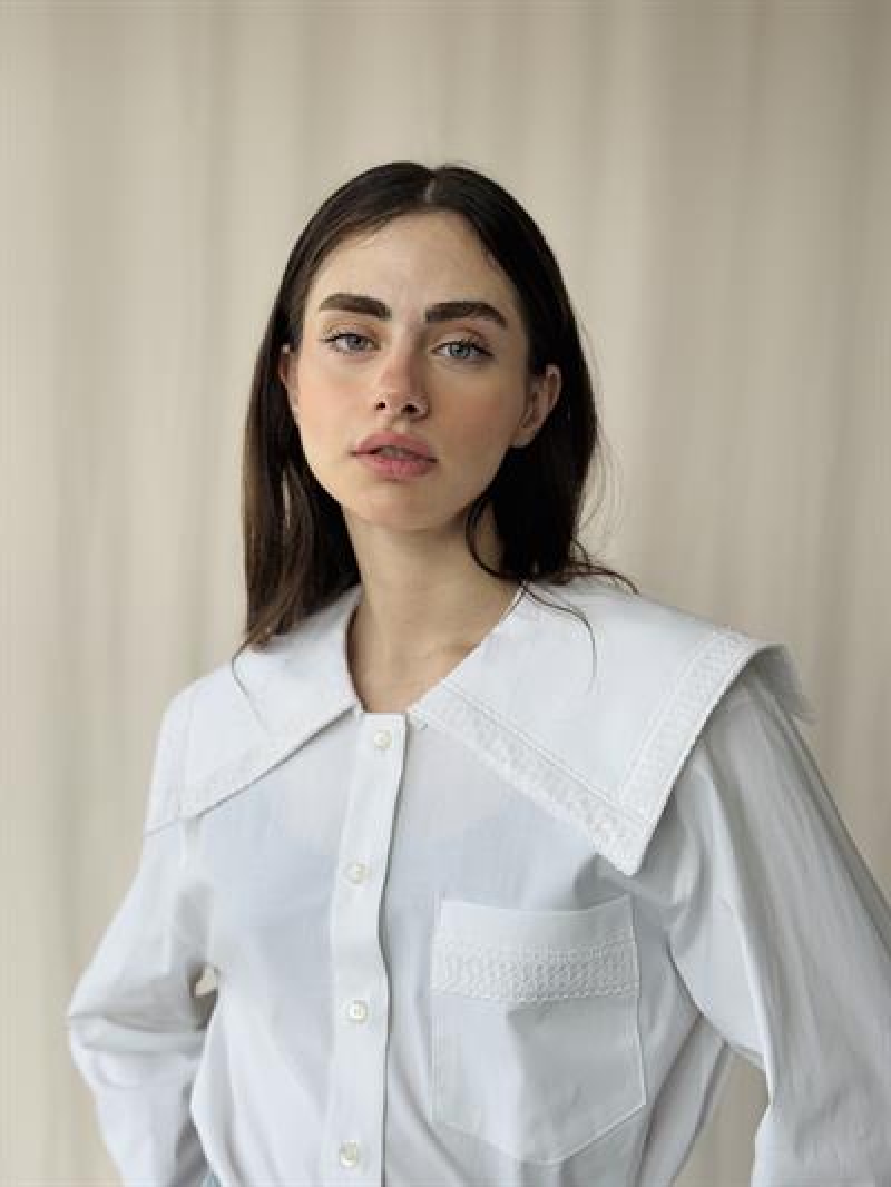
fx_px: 1647
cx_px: 446
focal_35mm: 48
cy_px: 594
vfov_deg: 39.6
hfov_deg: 30.3
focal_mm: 6.76
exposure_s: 1/582
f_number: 1.78
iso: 64
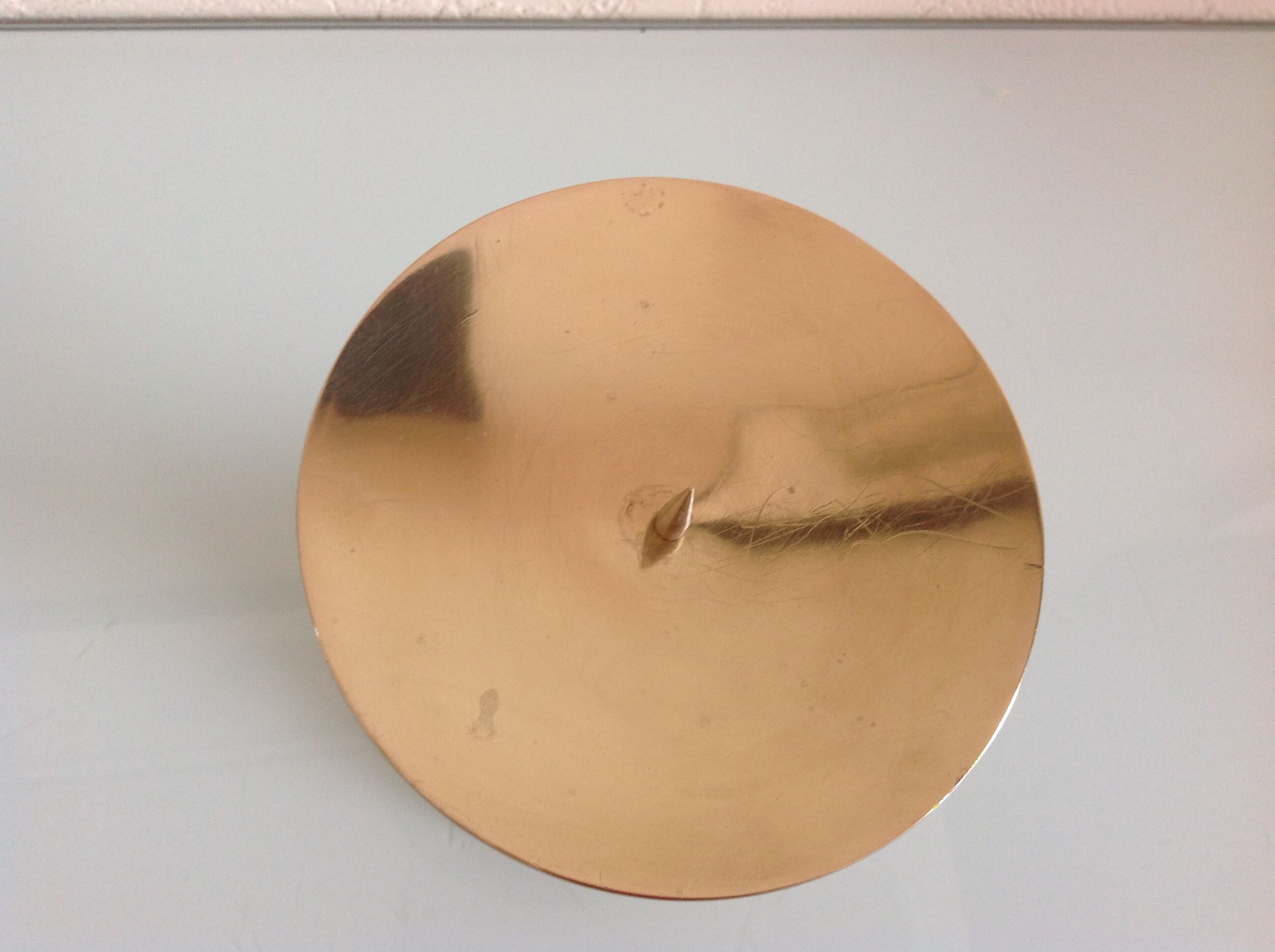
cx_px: 638
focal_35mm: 35
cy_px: 476
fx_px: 1287
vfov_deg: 40.6
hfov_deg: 52.7
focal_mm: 4.28
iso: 100
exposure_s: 1/15
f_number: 2.4
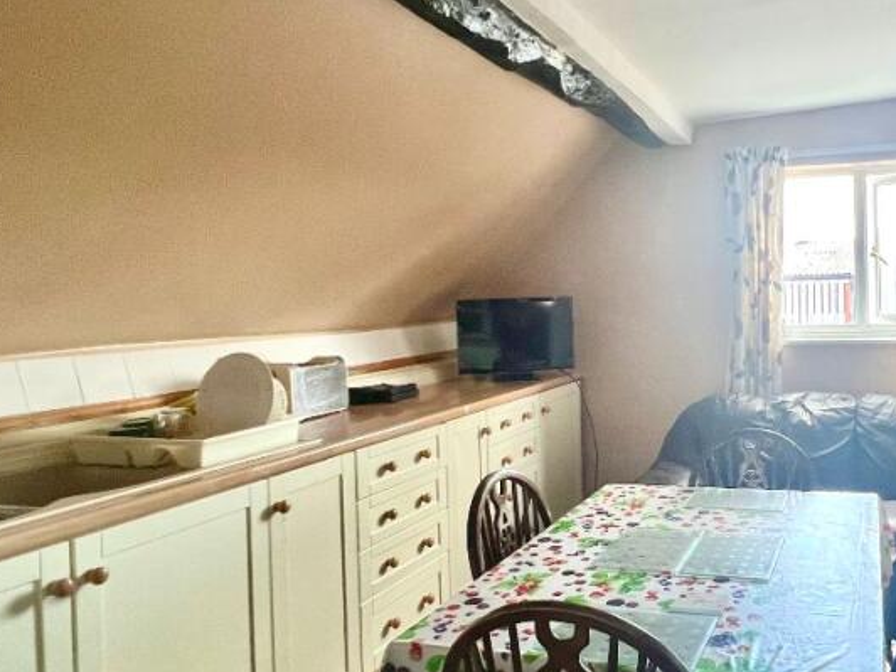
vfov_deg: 54.1
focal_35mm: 25
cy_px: 429
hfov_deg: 63.4
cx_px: 716
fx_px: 647
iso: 250
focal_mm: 1.57
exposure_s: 1/99
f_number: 1.8
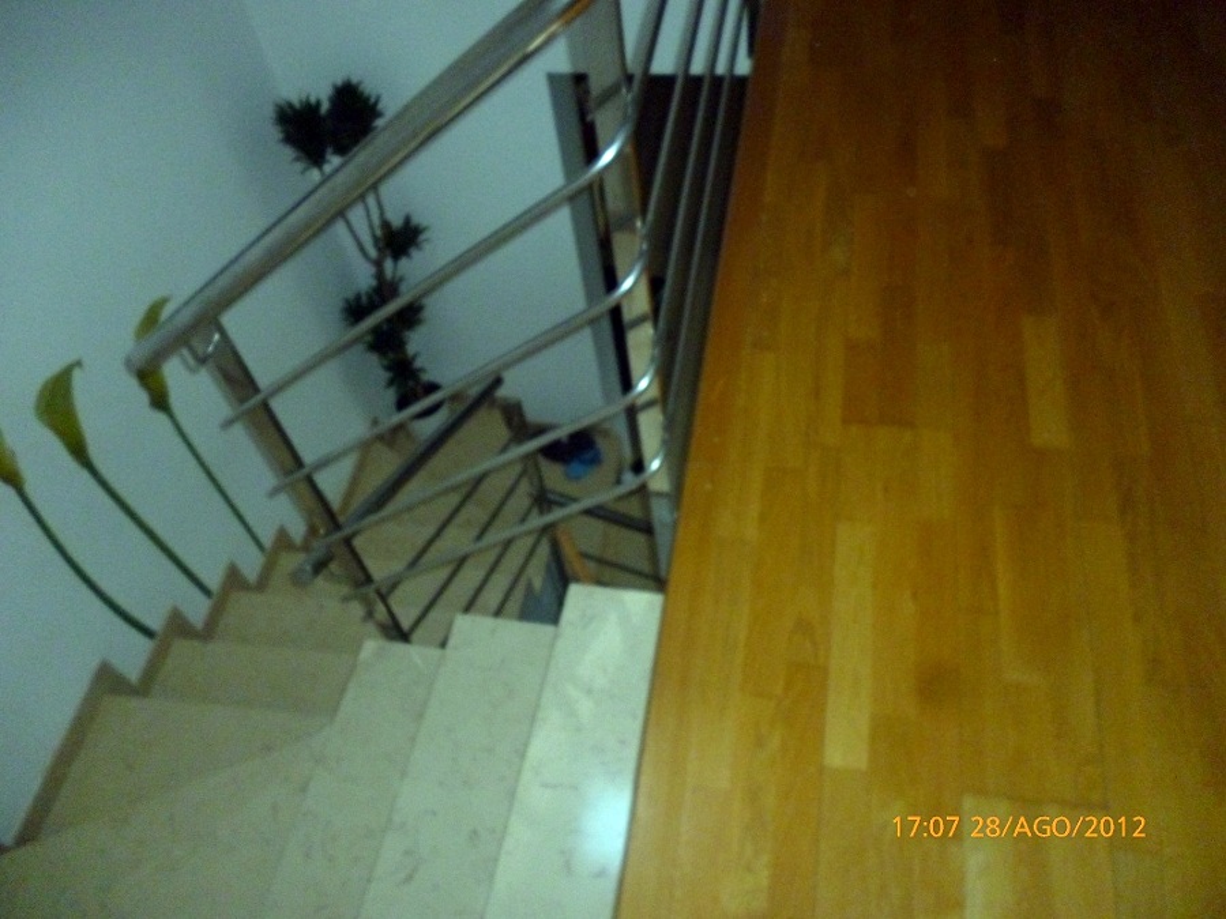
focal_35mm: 28
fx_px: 992
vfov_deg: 49.7
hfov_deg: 63.4
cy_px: 460
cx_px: 613
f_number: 3.1
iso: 400
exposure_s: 1/60
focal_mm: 5
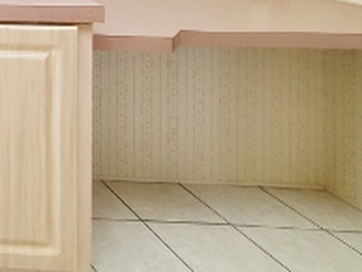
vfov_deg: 26.4
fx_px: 450
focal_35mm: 43
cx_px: -233
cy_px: -114
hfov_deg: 25.5
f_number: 2.2
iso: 100
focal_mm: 1.8
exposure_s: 1/60
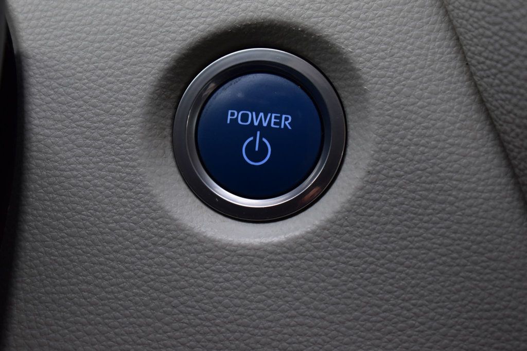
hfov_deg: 24.6
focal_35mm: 82
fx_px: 1207
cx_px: 264
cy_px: 176
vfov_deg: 16.5
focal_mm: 55
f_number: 6.3
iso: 640
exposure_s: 1/15
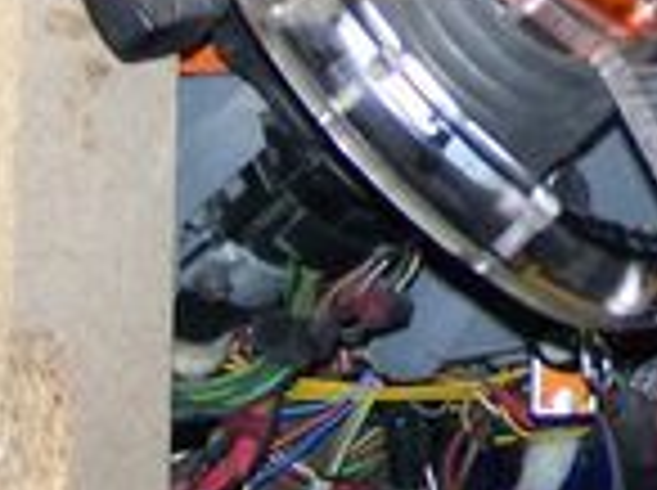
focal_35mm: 167
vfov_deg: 8.8
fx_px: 3164
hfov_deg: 11.6
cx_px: 842
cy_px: -67
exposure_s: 1/60
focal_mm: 6.3
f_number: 2.8
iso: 160
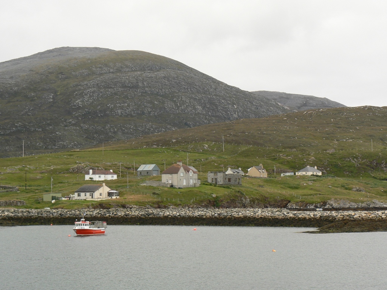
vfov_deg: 15.9
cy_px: 145
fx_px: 1040
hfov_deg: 21.1
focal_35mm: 93
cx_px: 194
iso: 80
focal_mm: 15.5
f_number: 5.6
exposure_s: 1/320
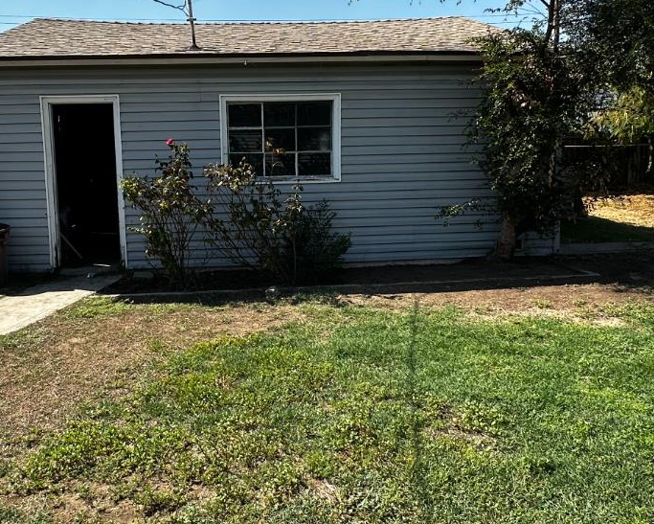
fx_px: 581
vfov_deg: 48.3
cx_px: 271
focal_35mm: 30
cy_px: 211
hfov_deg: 58.4
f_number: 2.2
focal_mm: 2.22
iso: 50
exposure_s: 1/1043
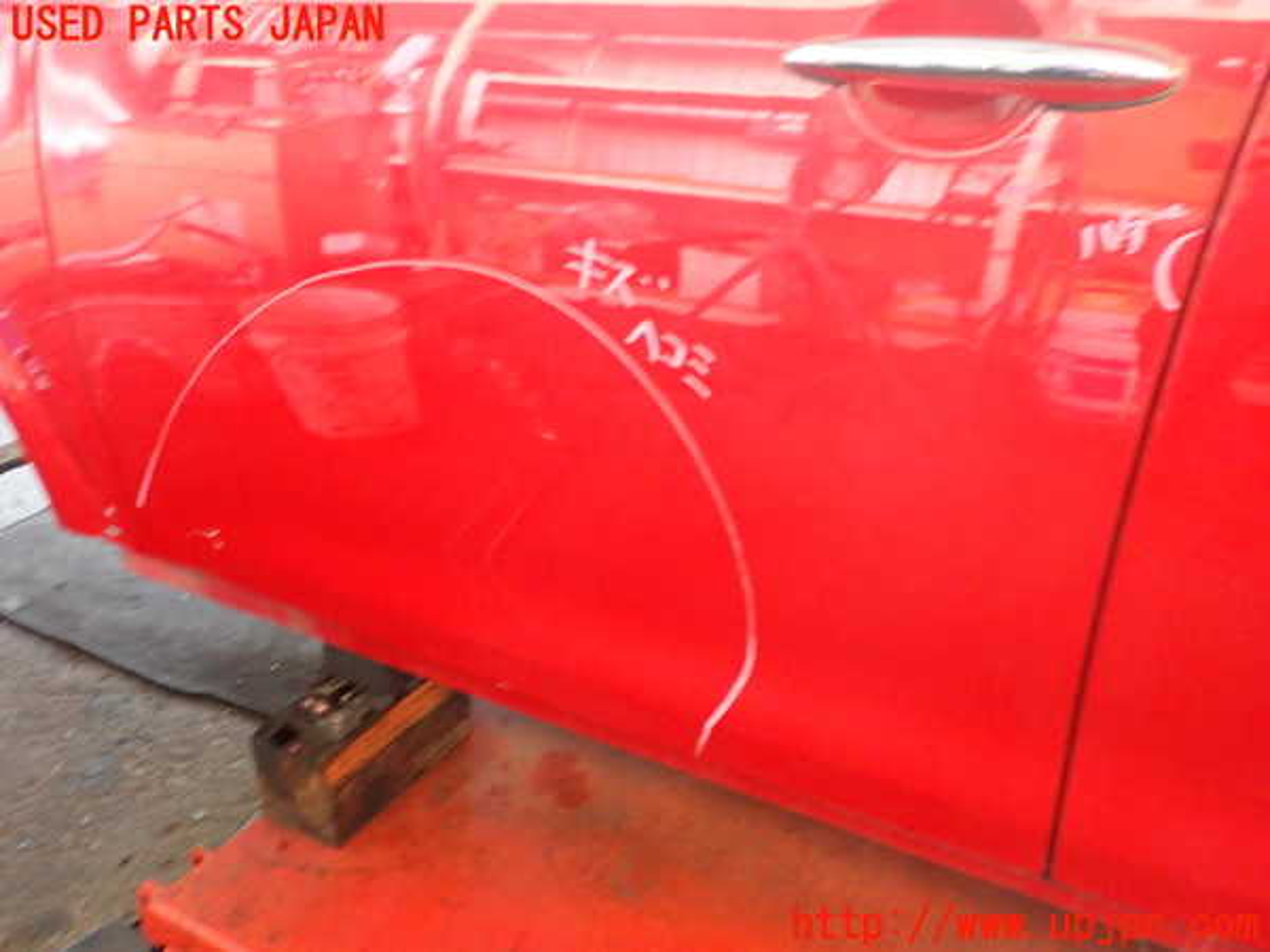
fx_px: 1101
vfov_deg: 46.8
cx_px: 635
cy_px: 476
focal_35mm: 30
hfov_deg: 60.0
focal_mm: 5.4
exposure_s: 1/30
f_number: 2.3
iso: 800
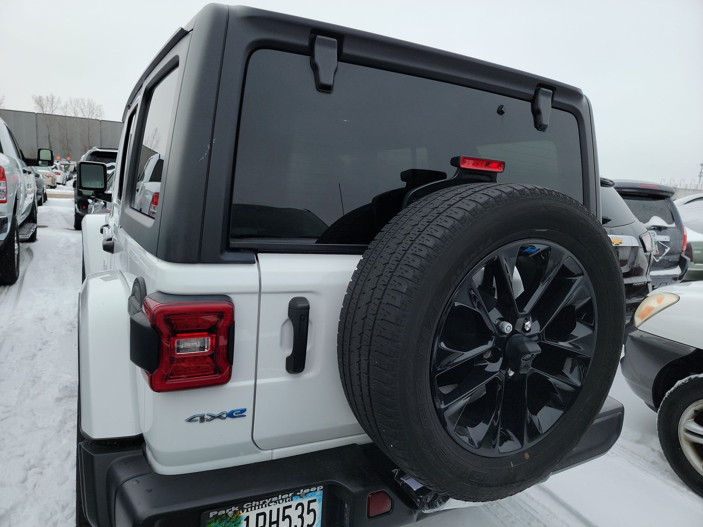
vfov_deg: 56.8
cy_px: 264
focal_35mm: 24
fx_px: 487
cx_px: 352
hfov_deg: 71.6
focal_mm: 6.7
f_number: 1.8
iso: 50
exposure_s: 1/247
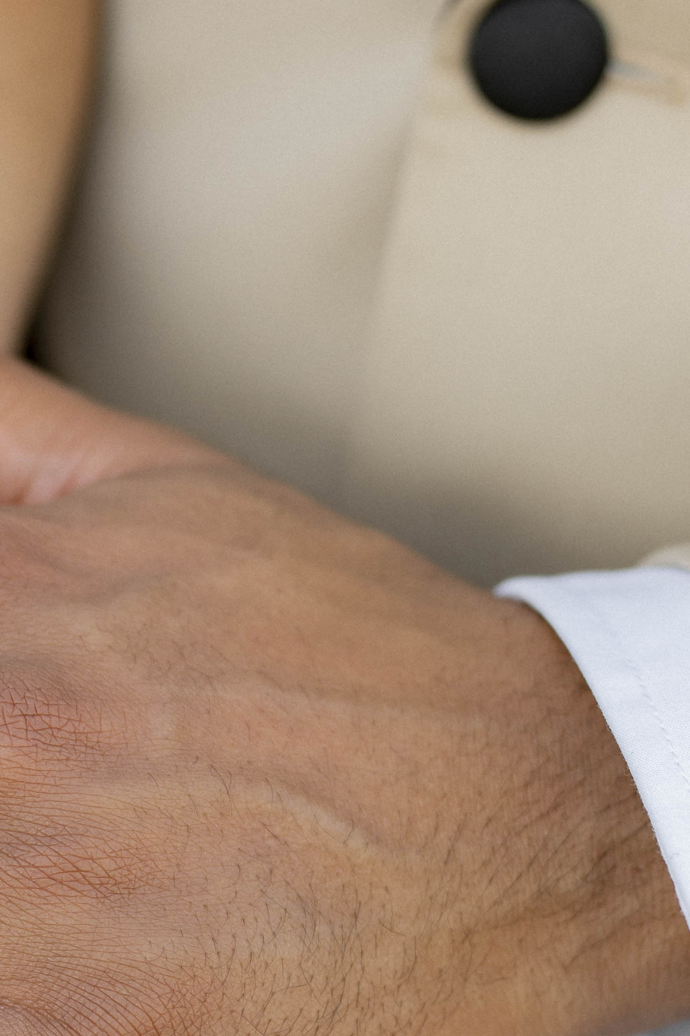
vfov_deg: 18.5
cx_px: -211
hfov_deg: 12.3
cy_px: 991
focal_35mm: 108
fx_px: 3105
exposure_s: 1/320
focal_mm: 35
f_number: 2.2
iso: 100
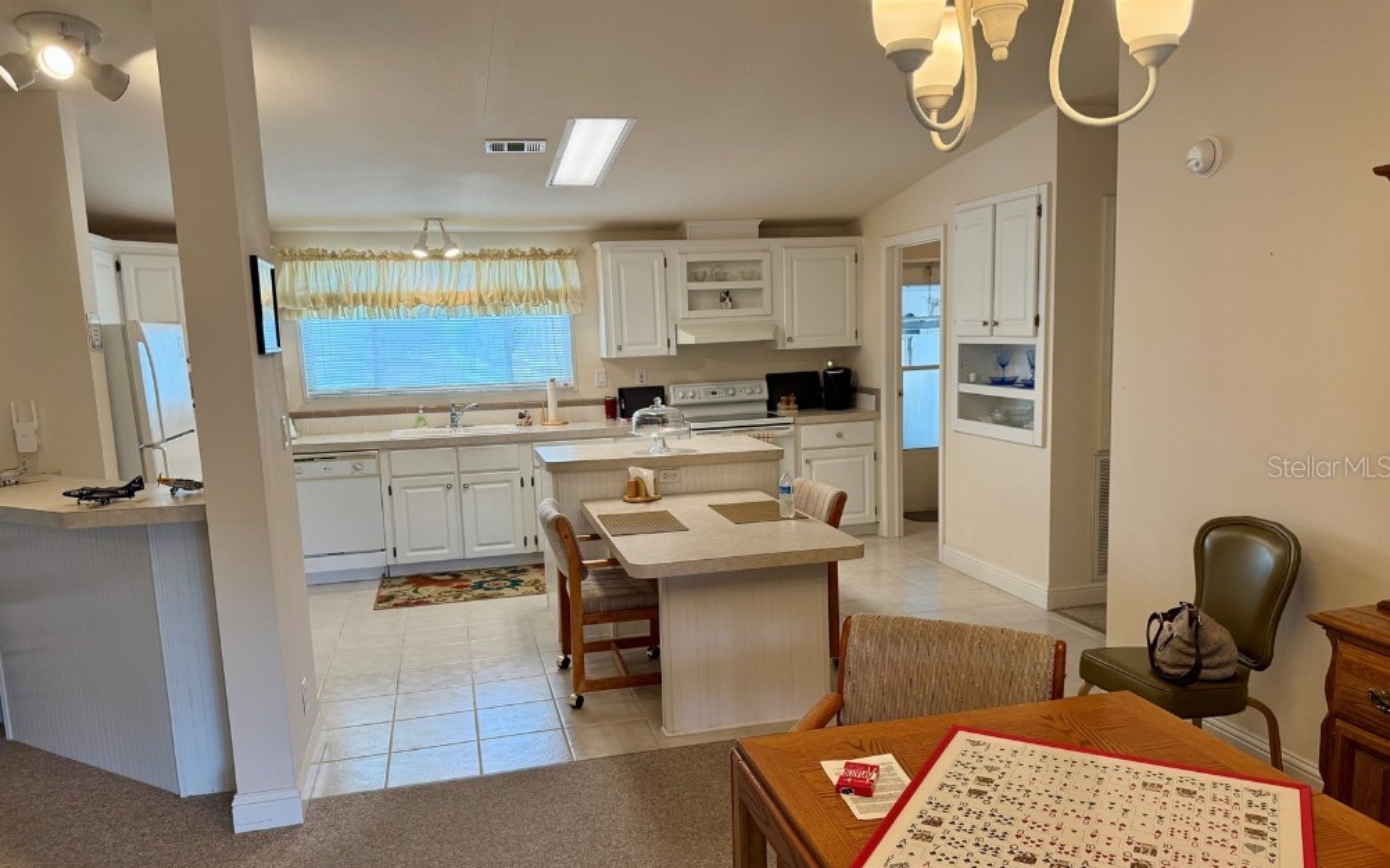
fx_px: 985
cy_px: 466
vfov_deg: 47.5
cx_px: 688
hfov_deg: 70.4
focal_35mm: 26
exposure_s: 1/120
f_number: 1.78
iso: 160
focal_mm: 6.76
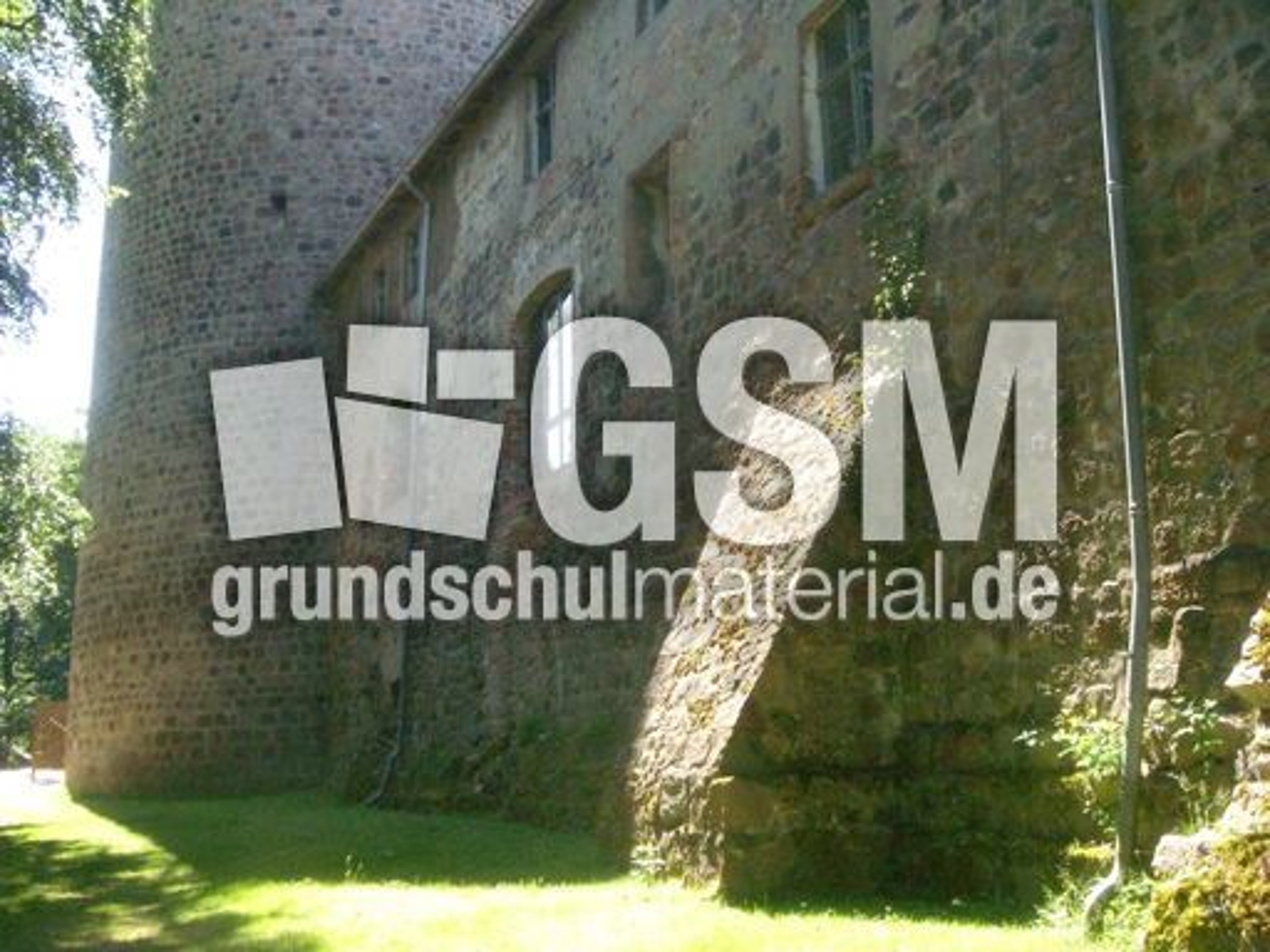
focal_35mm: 38
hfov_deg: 49.0
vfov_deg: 37.7
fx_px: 1394
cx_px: 635
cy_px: 476
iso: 400
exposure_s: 1/303
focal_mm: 6.4
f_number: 5.7
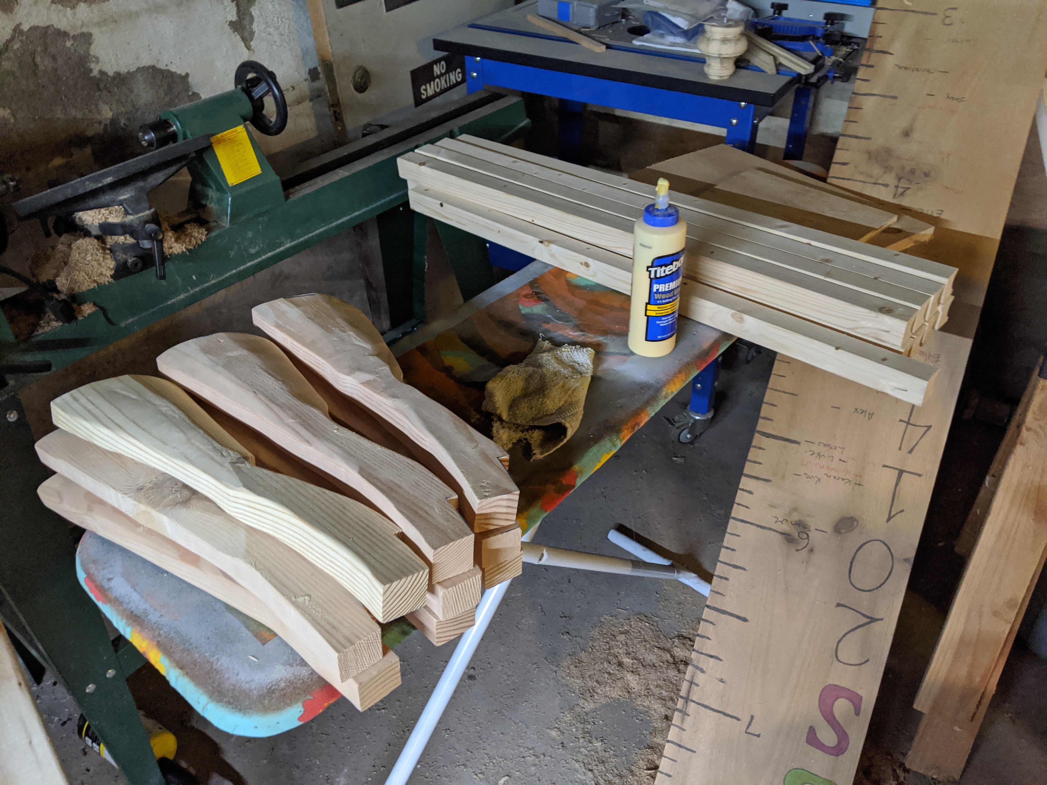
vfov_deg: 51.4
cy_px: 392
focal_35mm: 27
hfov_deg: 65.3
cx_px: 524
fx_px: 817
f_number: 1.8
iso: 438
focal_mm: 4.44
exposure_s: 1/30
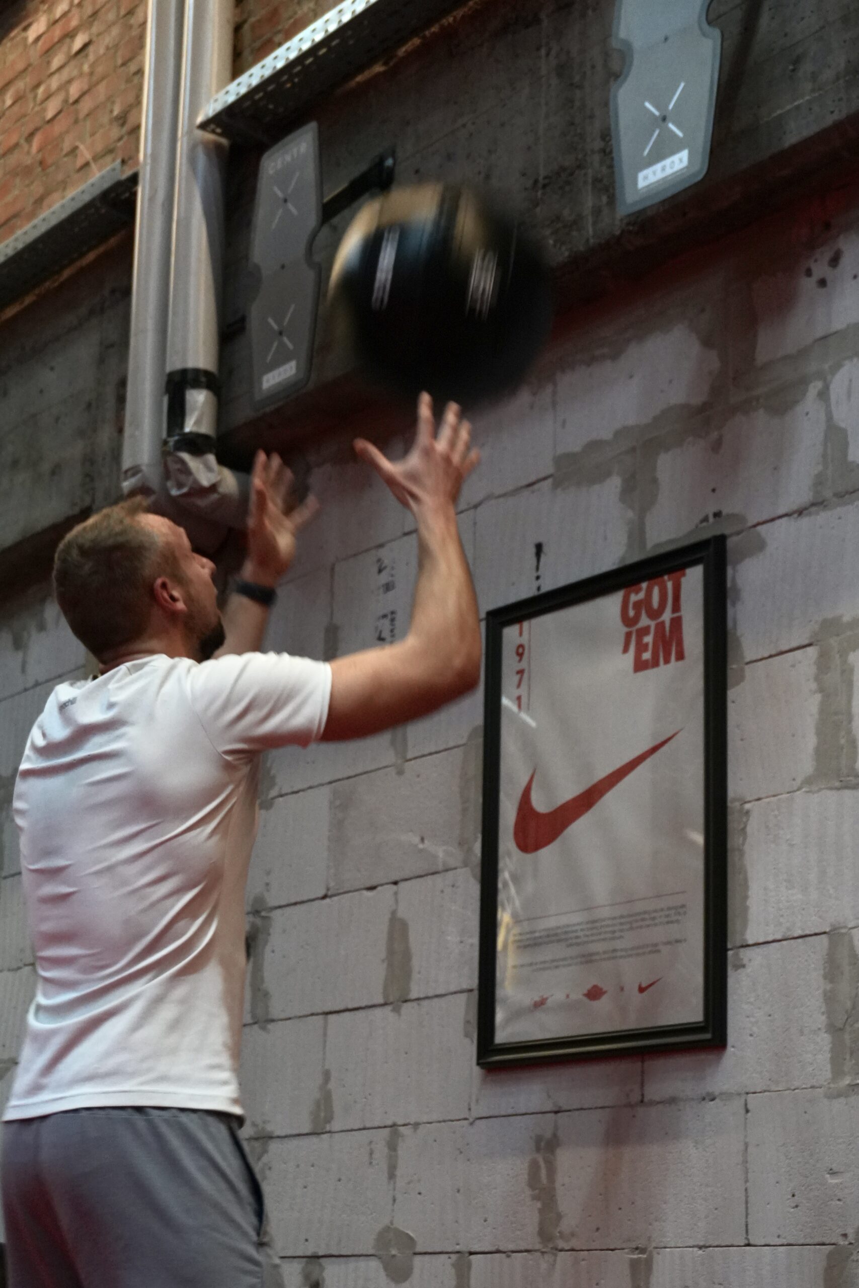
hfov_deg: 24.4
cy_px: 644
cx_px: 430
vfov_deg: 35.9
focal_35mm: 56
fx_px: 1986
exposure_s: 1/60
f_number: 5.6
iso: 2000
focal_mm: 37
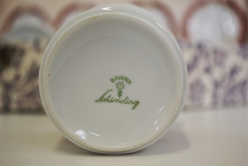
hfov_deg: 40.3
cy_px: 83
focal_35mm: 49
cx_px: 124
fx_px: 338
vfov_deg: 27.5
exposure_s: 1/60
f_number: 4
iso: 400
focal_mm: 32.5
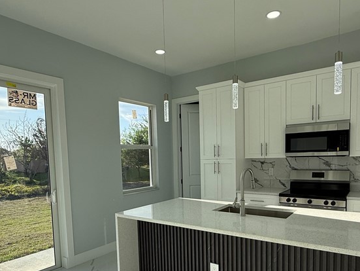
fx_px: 271
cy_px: 177
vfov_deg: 52.3
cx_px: 182
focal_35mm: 26
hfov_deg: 67.3
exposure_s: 1/506
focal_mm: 2.22
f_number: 2.2
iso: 64
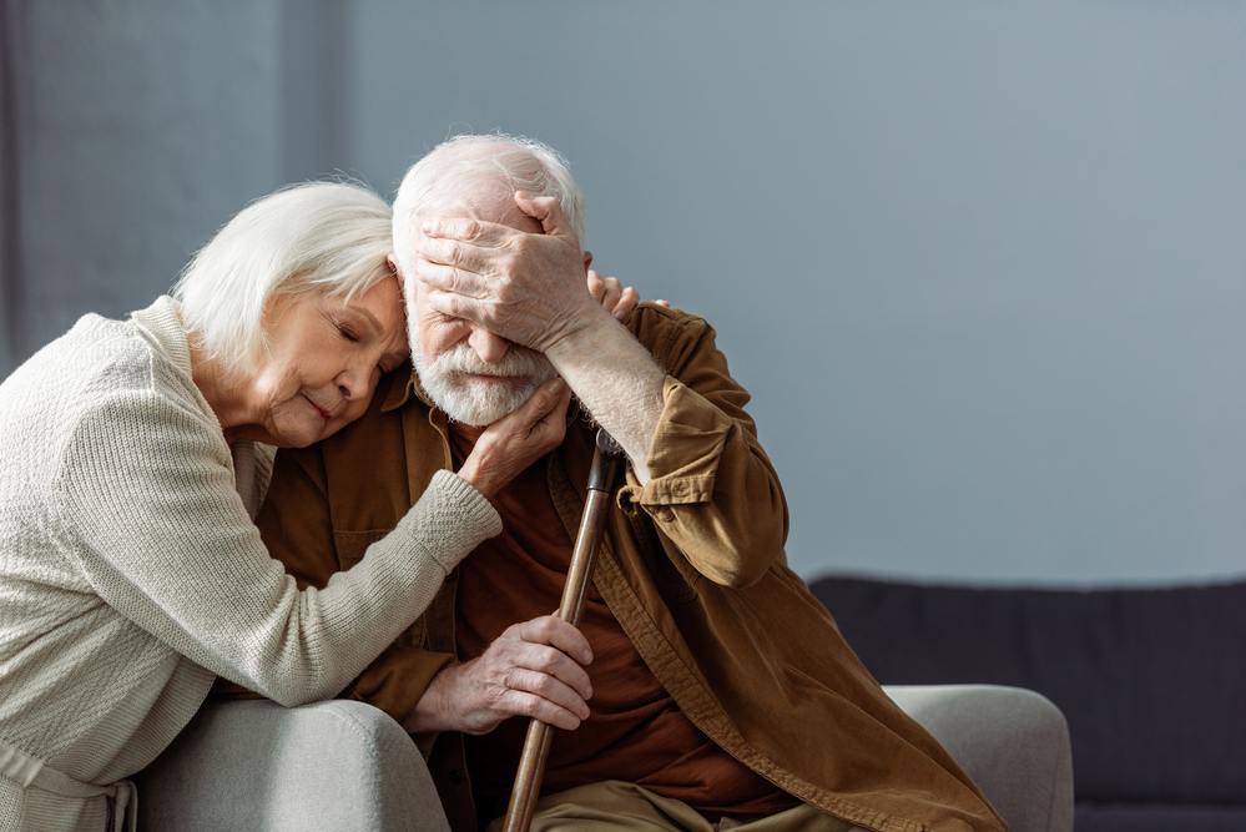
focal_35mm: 116
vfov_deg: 11.8
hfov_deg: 17.6
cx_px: 623
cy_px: 416
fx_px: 4016
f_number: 2.8
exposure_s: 1/200
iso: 100
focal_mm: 116
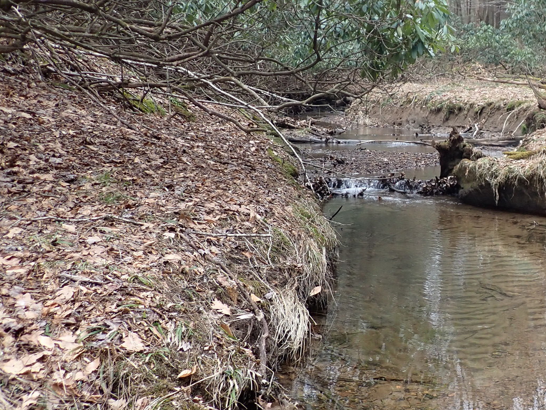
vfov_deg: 25.2
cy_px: 193
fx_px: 915
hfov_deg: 31.7
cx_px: 489
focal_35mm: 58
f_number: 2.3
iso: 160
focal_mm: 5.4
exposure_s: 1/125
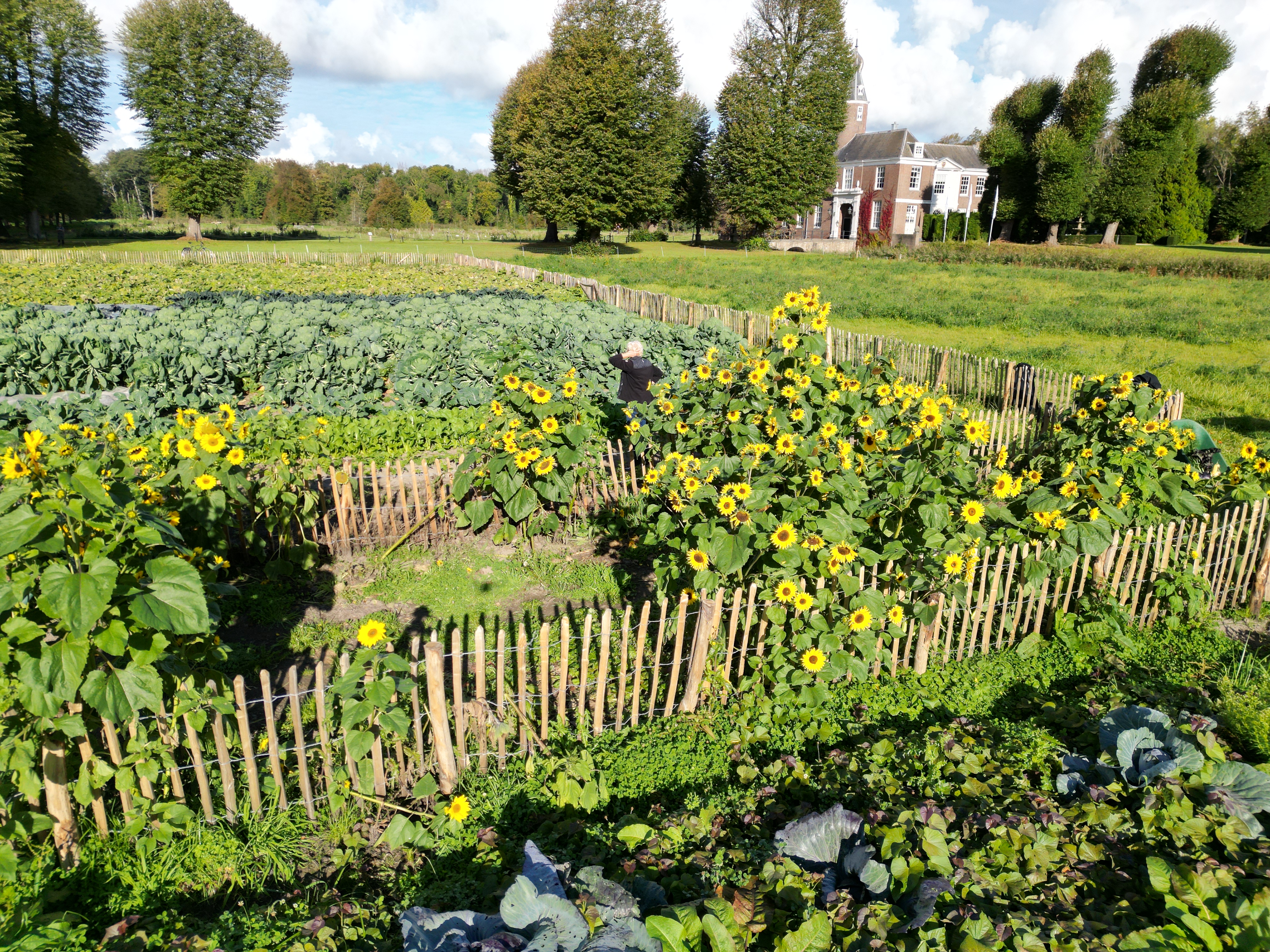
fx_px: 881
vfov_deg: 56.8
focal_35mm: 24
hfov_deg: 71.6
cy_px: 476
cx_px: 635
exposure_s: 1/2500
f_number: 1.7
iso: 110
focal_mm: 6.72
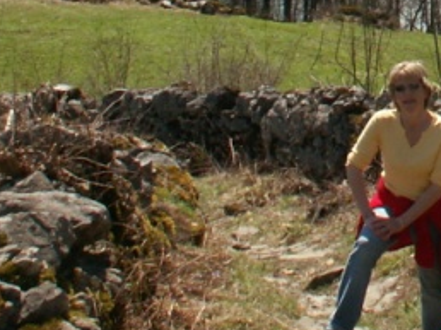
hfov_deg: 13.6
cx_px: 602
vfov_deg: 10.2
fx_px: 1769
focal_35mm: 139
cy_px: -197
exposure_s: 1/125
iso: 50
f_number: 8
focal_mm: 5.86
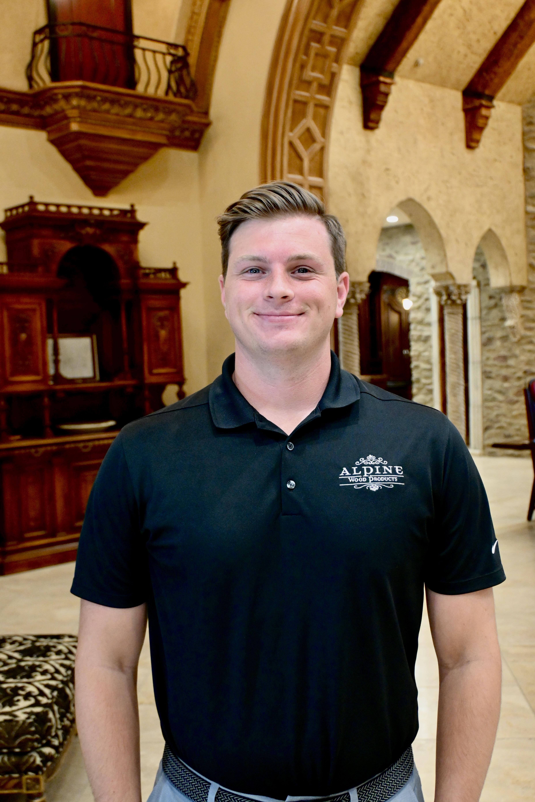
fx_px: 919
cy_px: 401
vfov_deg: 47.2
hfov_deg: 32.4
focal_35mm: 41
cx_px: 268
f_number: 4.5
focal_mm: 27.5
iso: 3200
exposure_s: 1/125
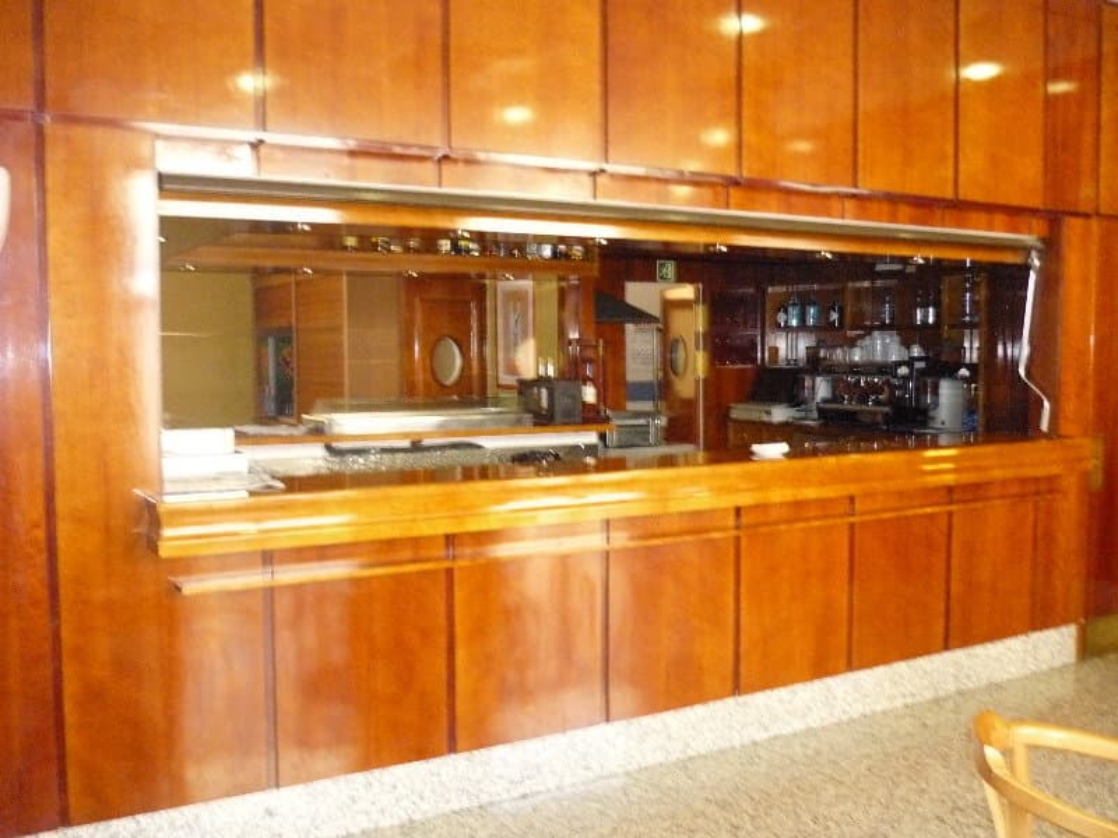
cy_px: 419
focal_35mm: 33
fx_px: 1066
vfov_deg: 42.9
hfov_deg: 55.4
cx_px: 559
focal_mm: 5.5
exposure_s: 1/30
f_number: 2.8
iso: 800
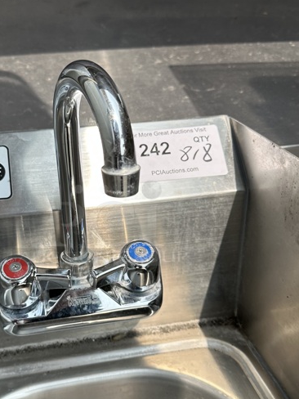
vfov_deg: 46.7
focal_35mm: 40
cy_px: 223
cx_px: 104
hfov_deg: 35.7
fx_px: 461
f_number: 1.78
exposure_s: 1/2070
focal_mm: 6.86
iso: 80
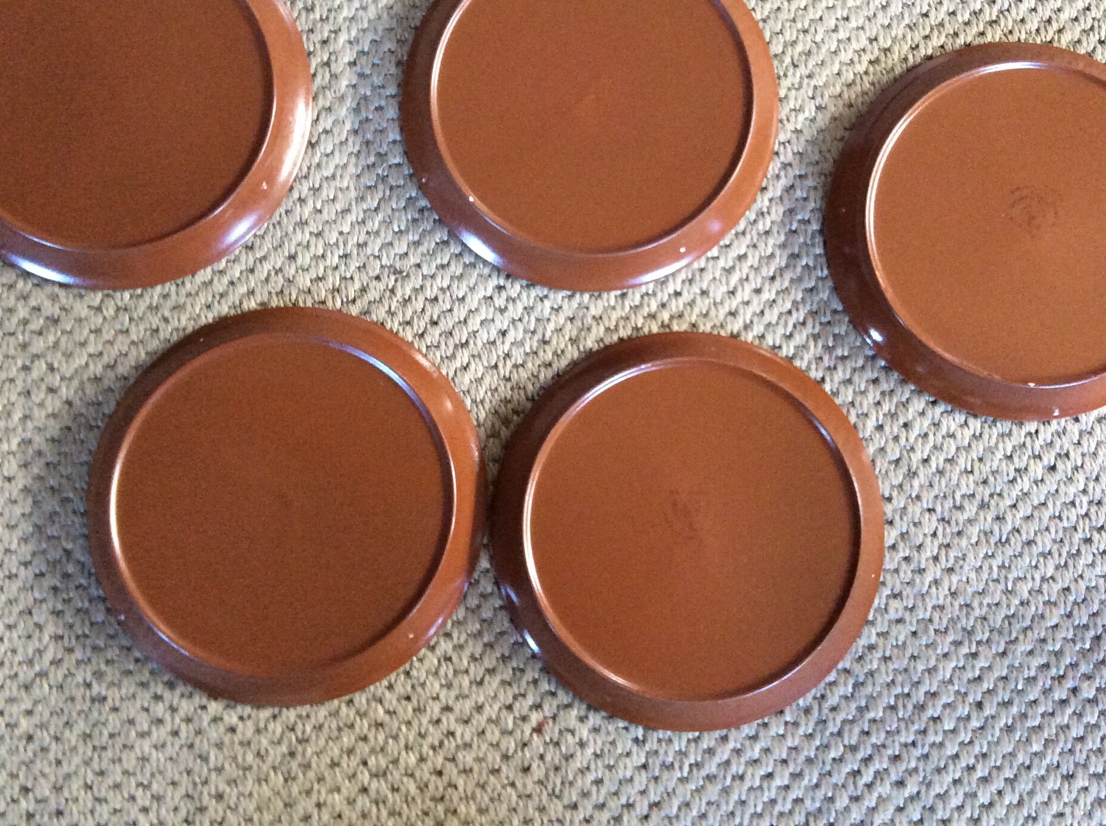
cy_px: 342
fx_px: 1436
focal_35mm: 45
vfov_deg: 32.0
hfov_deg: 42.1
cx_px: 555
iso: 250
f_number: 2.4
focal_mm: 3.3
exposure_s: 1/17
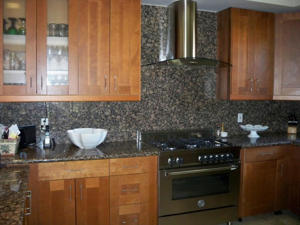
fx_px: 303
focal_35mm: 35
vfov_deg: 40.7
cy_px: 112
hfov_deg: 52.6
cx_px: 150
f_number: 3.1
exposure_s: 1/60
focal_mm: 6.3
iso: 400
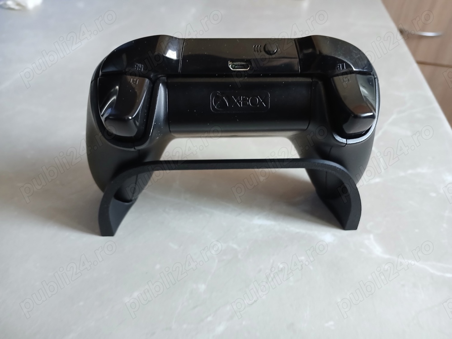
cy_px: 170
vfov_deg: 53.1
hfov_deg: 67.3
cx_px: 226
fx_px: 339
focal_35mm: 26
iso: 500
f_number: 1.8
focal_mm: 3.98
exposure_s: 1/25
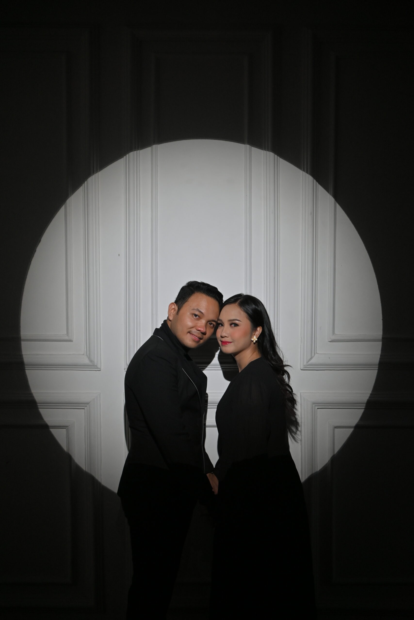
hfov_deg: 36.9
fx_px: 621
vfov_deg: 53.1
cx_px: 207
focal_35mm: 36
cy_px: 310
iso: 640
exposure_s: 1/250
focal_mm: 24
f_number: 2.5
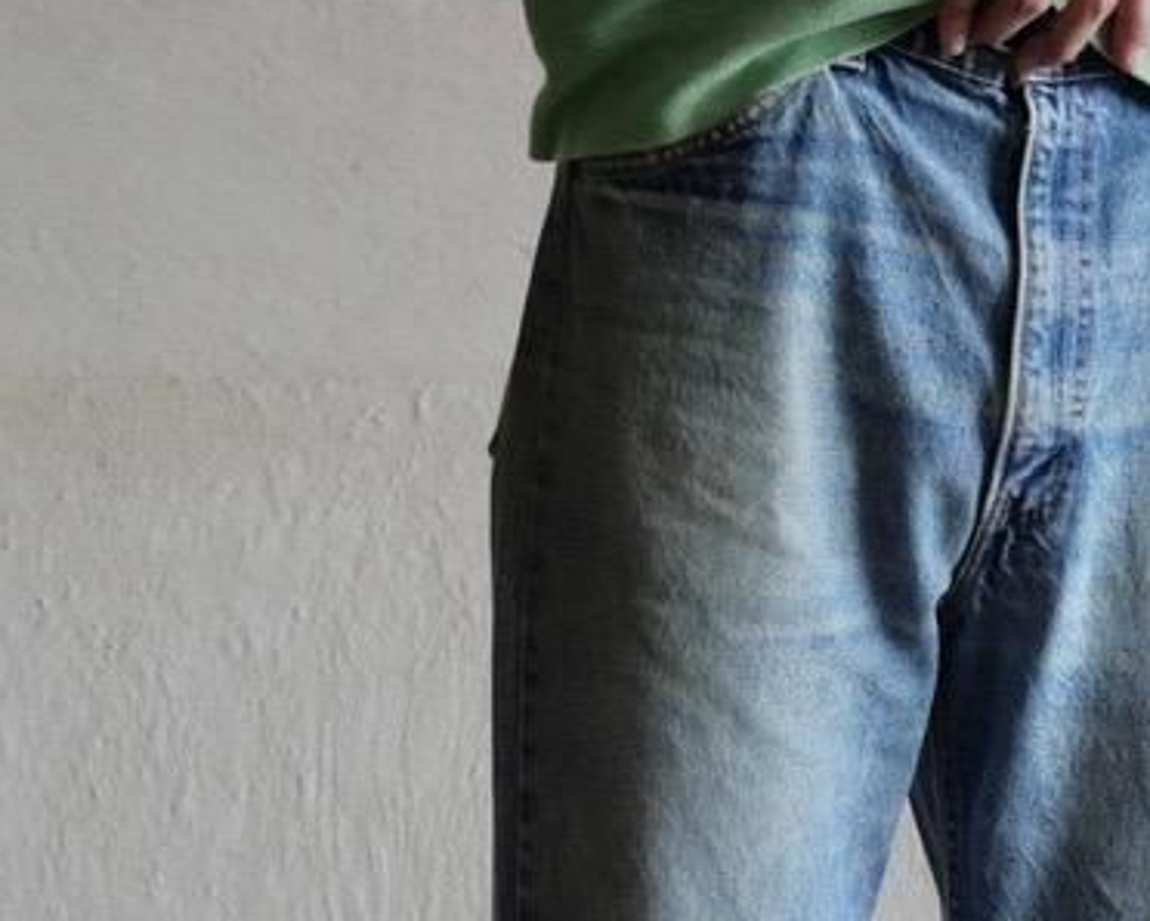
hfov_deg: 10.2
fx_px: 6402
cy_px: 1127
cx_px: 934
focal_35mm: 188
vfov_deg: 8.1
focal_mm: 42
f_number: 3.9
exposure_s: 1/100
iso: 800
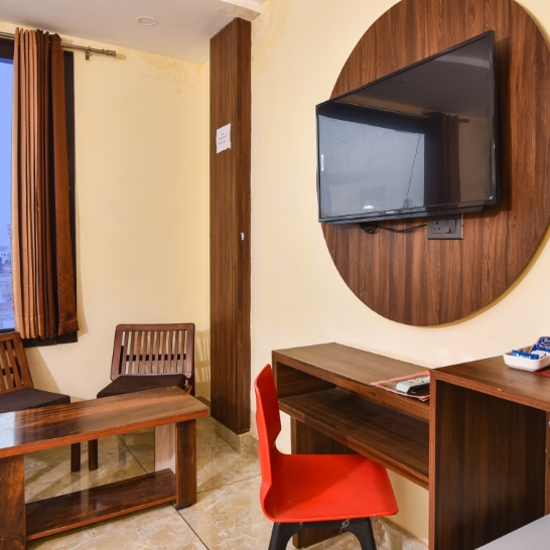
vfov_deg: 59.0
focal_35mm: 27
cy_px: 248
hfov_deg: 58.8
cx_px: 319
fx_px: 485
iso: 400
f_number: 8
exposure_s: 1/100
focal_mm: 16
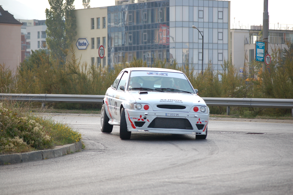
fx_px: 1281
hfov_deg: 13.1
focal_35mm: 158
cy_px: 98
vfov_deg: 8.7
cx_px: 146
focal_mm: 105
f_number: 4.8
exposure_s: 1/1000
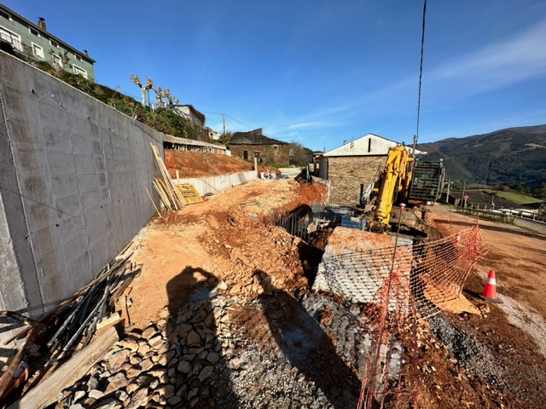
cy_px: 204
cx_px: 273
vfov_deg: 85.7
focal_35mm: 14
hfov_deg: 102.1
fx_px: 221
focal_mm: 2.22
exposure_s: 1/2212
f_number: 2.2
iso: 50
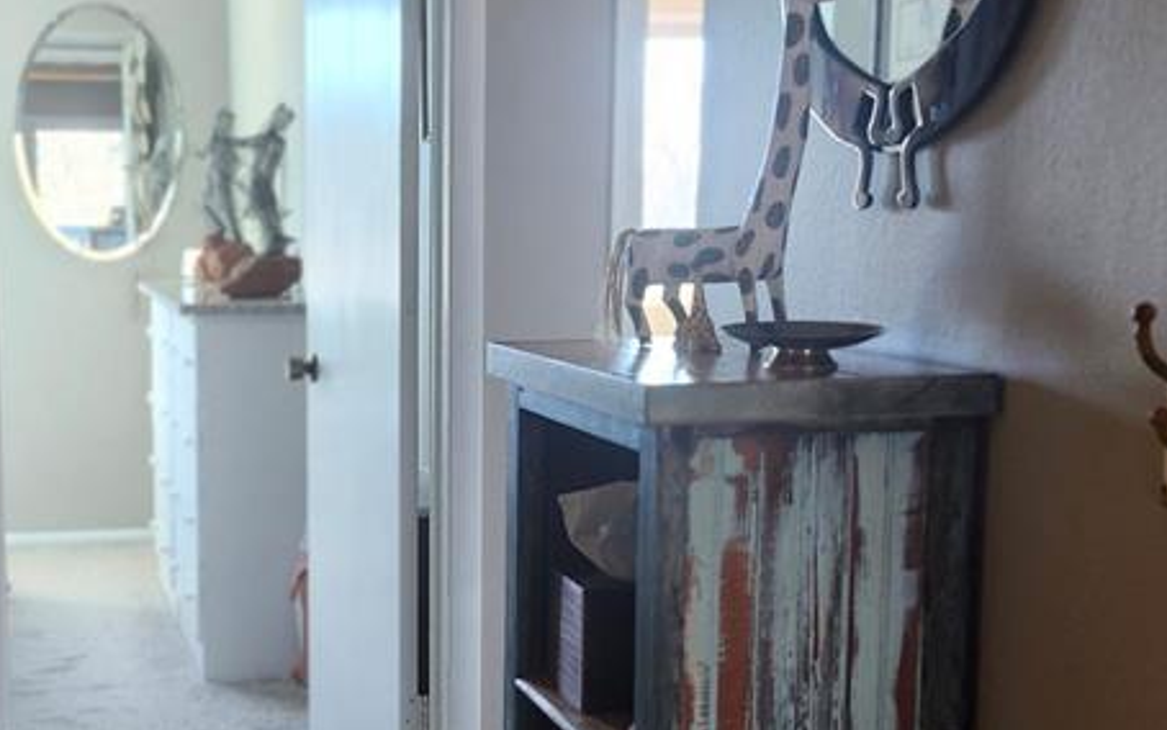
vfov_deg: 23.5
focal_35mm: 55
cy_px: 472
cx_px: 303
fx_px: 1750
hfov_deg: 36.1
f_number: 1.8
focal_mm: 5.54
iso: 500
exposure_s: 1/120
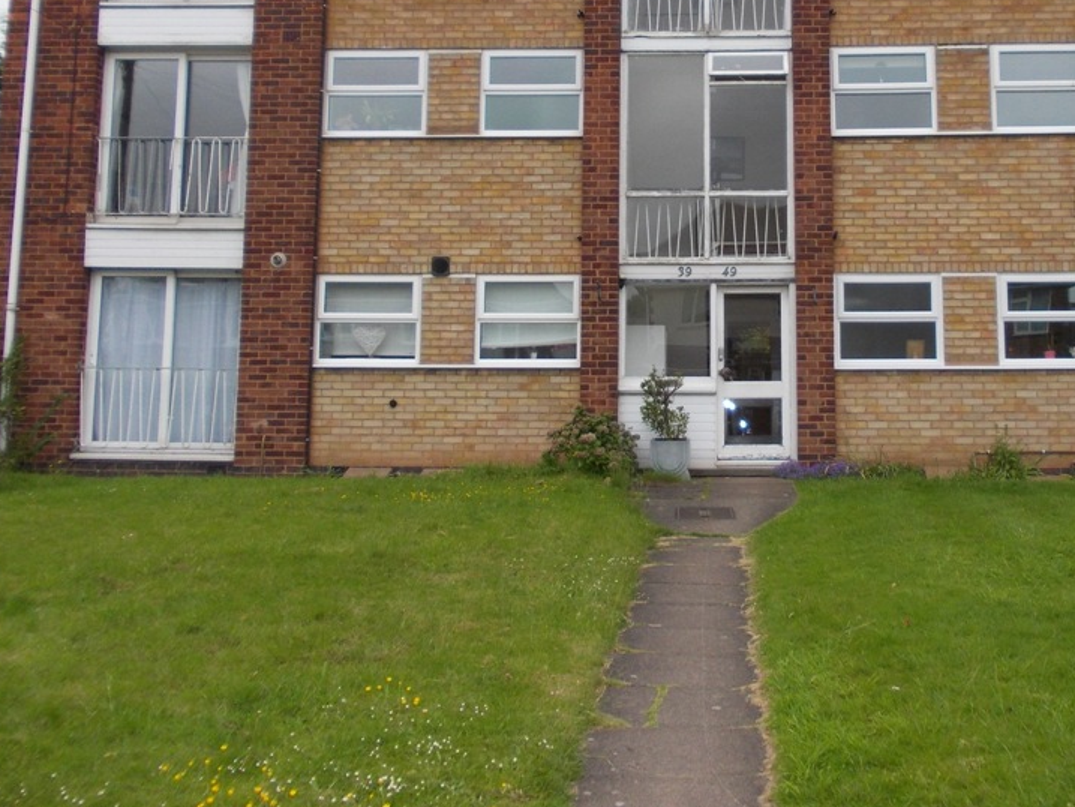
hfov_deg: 46.2
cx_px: 697
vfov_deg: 35.5
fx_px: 1242
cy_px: 242
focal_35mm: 40
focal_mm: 4
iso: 80
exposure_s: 1/320
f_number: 2.7
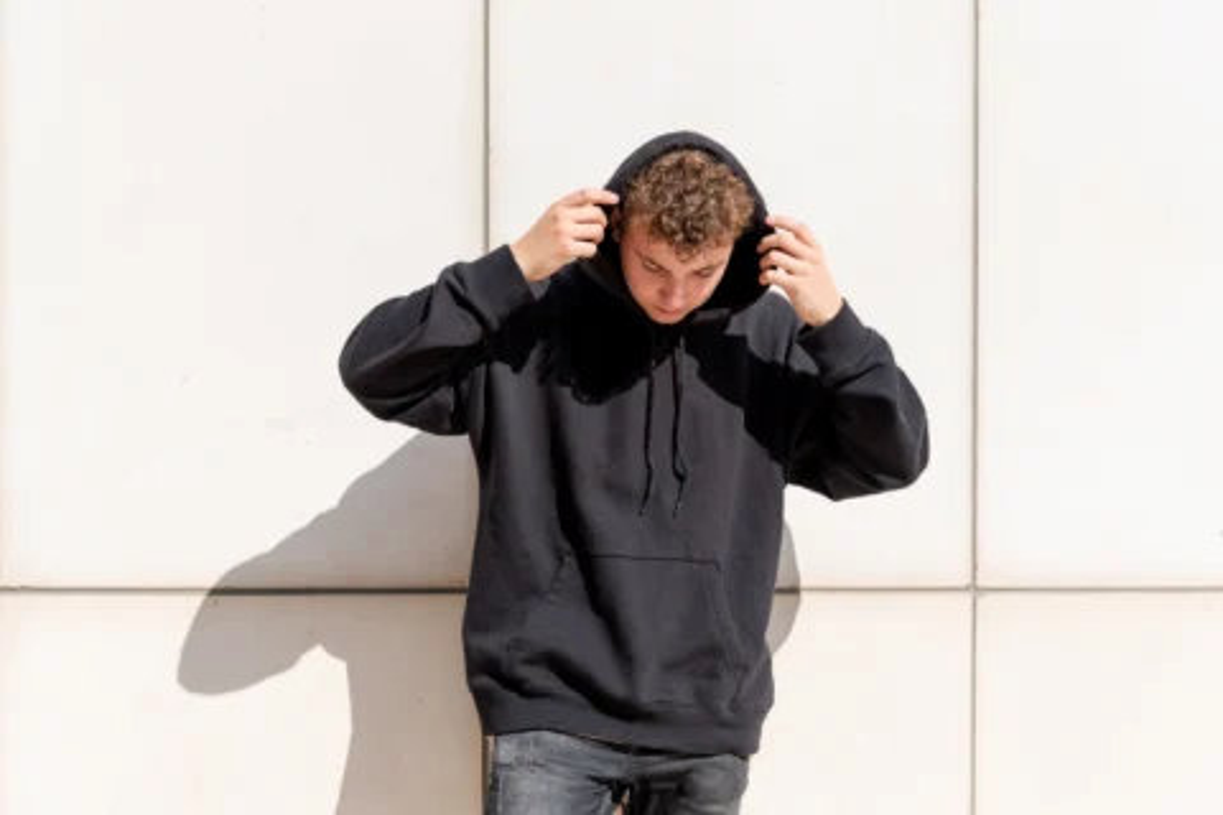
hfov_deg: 31.0
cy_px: 408
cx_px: 612
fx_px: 2208
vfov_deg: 20.9
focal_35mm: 65
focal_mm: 65
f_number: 4.5
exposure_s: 1/1000
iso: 100
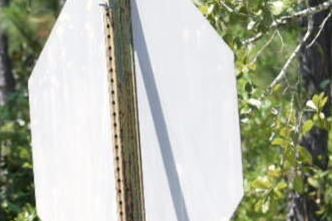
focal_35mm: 508
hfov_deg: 4.0
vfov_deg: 2.7
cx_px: 425
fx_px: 4682
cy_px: 168
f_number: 5.6
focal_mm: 70
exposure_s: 1/500
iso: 250
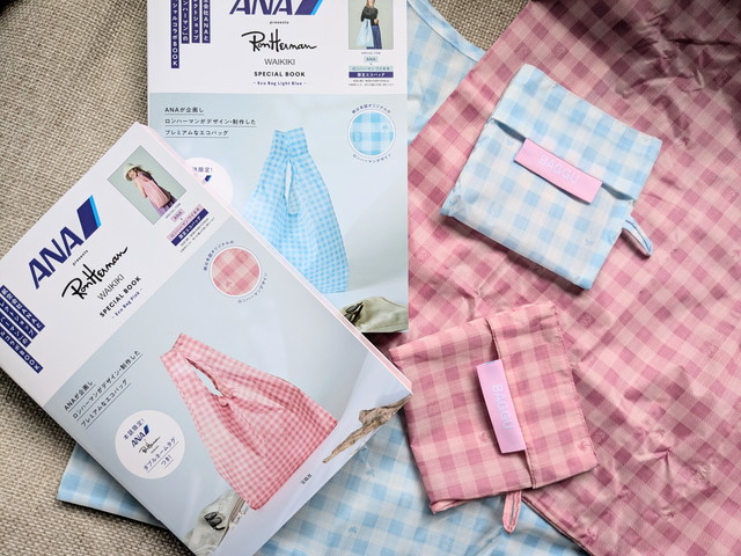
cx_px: 370
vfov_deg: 51.4
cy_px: 278
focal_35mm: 27
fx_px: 578
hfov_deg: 65.3
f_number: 1.73
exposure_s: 1/223
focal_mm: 4.38
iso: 55
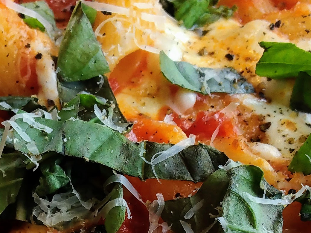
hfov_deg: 24.0
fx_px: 719
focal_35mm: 80
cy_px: 300
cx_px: 54
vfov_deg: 17.3
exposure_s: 1/60
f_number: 2
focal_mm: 3.54
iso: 194
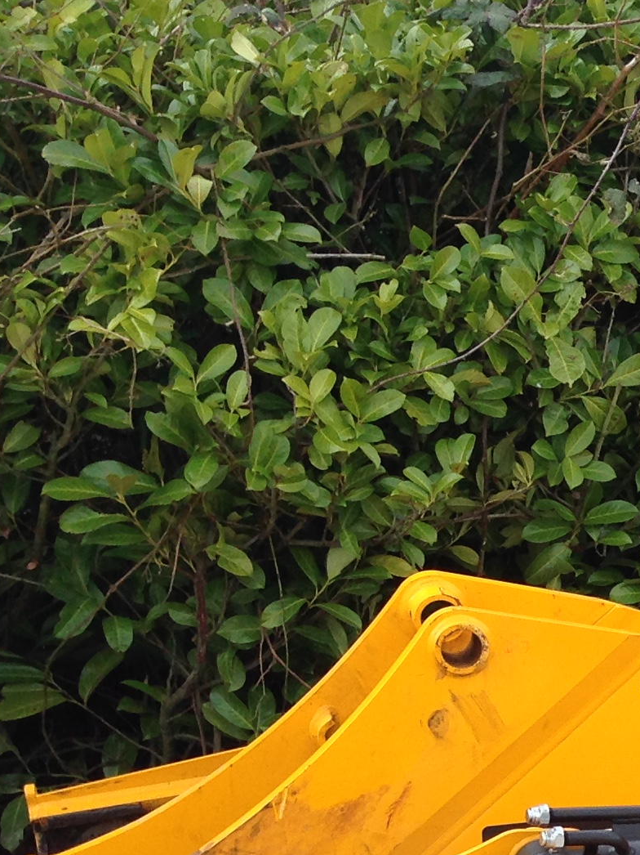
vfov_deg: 18.7
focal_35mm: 103
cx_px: 1219
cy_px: 817
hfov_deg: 12.8
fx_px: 2540
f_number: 2.4
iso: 50
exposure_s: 1/542
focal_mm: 4.12
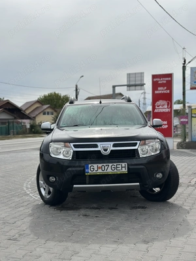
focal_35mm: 48
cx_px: 98
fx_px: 362
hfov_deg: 30.3
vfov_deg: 39.7
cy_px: 130
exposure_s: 1/7634
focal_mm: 6.86
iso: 80
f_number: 1.78
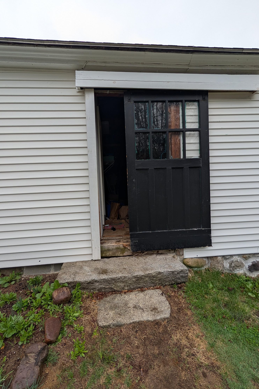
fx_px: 140
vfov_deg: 108.3
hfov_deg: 85.3
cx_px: 123
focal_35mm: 13
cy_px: 191
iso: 30
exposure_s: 1/513
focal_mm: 2.02
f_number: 1.7
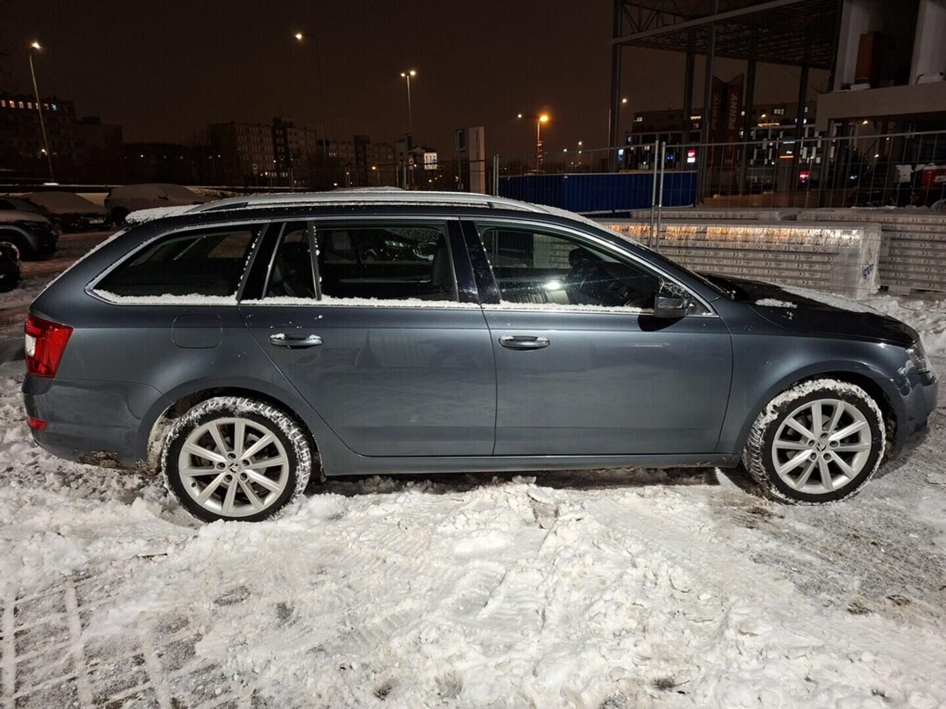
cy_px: 354
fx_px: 629
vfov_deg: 58.9
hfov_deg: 73.9
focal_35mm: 23
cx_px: 473
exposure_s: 1/33
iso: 400
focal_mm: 5.54
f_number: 1.8
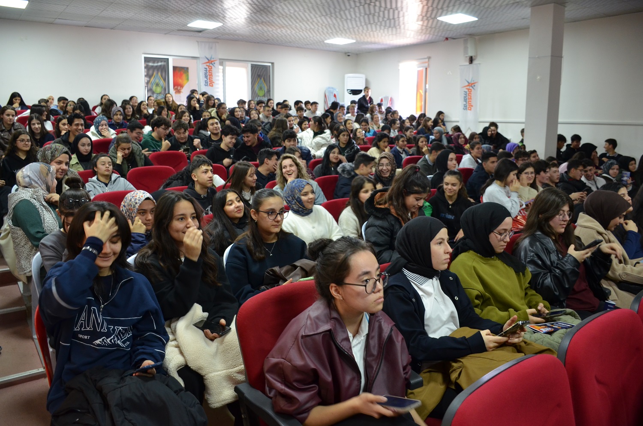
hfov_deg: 67.5
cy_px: 213
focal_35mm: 27
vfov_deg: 47.7
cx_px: 322
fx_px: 481
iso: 800
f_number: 3.5
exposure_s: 1/30
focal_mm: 18
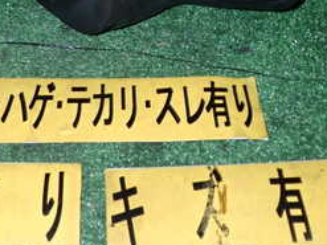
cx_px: 103
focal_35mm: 73
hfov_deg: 26.5
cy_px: -1
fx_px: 689
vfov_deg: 19.5
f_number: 6.3
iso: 400
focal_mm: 5.4
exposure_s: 1/30
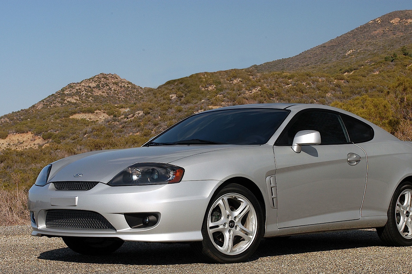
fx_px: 1098
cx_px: 232
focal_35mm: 96
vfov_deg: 14.2
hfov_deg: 21.2
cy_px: 165
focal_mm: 52
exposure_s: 1/125
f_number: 13
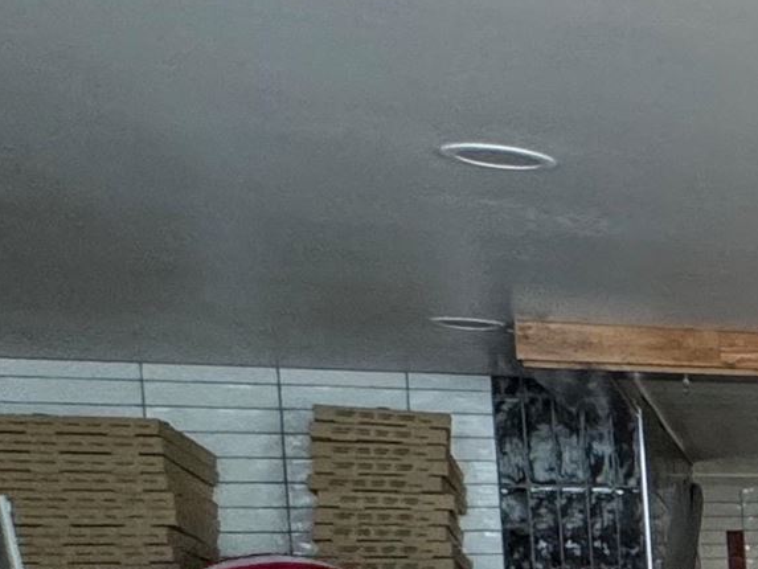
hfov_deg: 14.4
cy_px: 663
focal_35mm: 75
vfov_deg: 18.7
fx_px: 1643
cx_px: 1900
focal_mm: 2.22
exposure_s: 1/99
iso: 200
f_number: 2.2
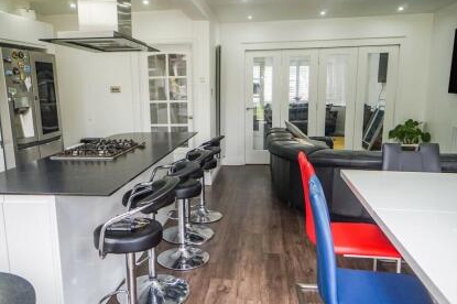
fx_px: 393
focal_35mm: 31
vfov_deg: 42.2
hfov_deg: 60.2
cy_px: 161
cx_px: 208
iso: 400
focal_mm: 18
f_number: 5
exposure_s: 1/125
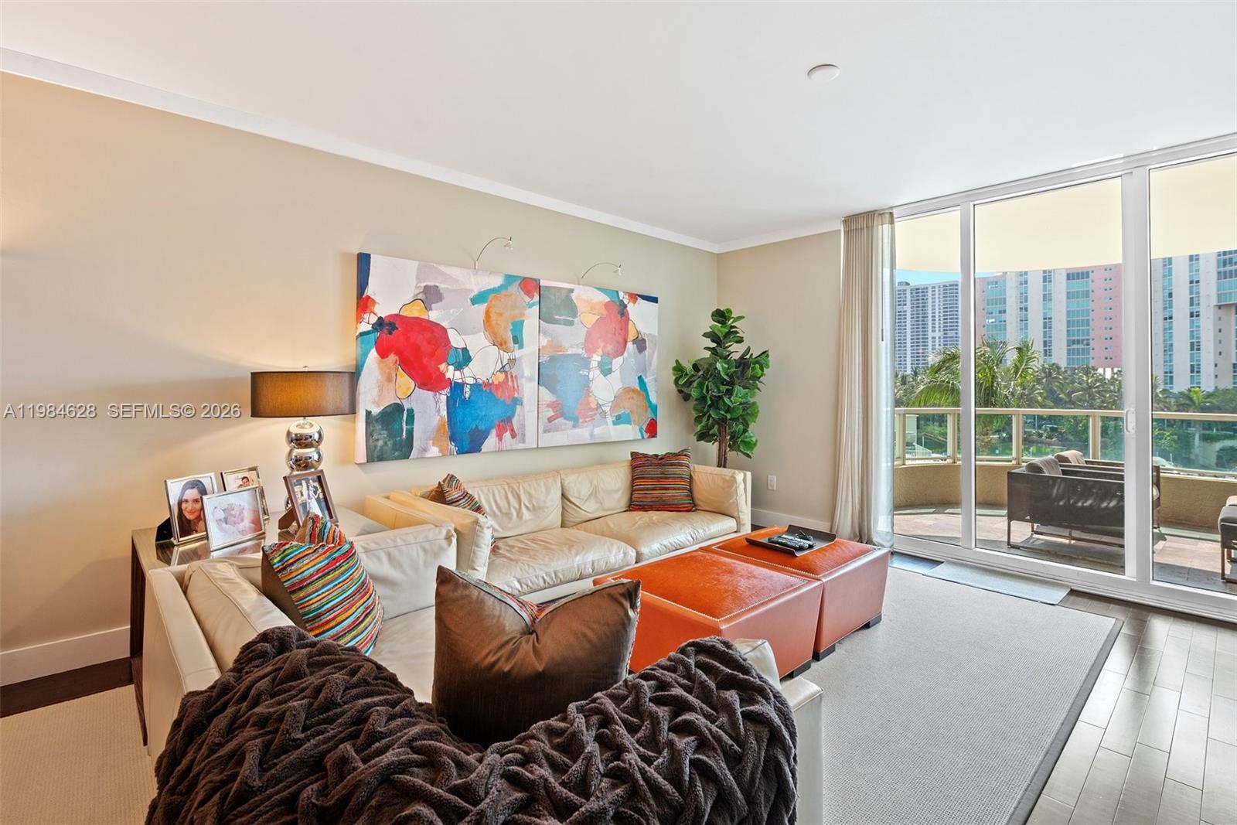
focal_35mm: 15
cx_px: 618
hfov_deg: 100.4
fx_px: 515
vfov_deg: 77.3
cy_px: 412
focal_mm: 15
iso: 220
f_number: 8
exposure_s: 1/15
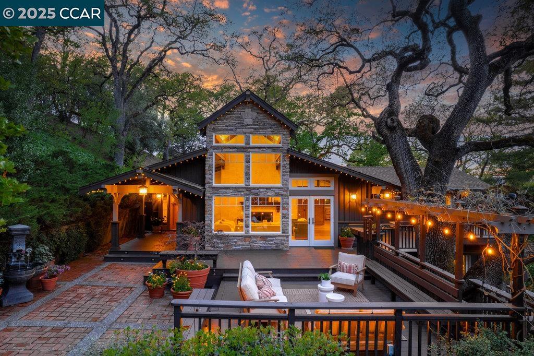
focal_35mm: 22
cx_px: 267
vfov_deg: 57.2
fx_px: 326
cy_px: 178
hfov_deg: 78.6
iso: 100
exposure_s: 1/15
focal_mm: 8.38
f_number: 2.8
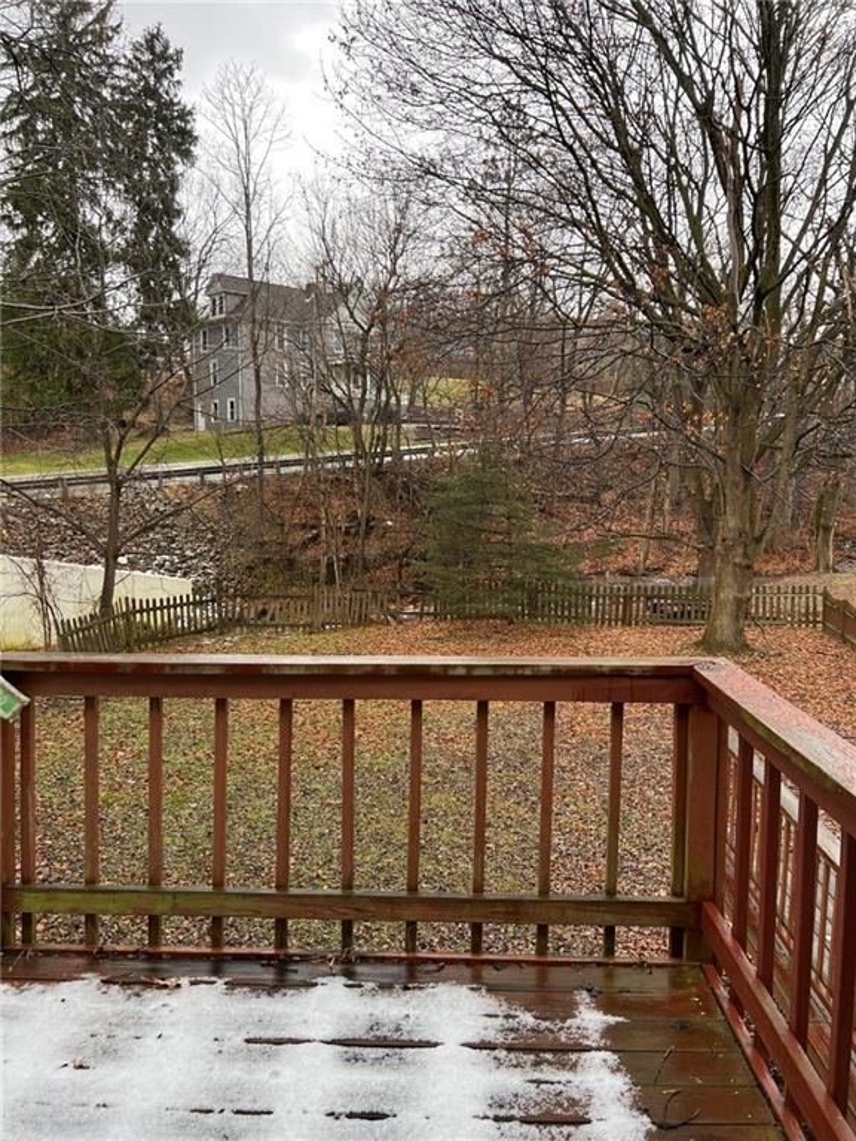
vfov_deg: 67.3
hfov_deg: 53.1
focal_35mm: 26
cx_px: 428
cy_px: 570
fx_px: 857
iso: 64
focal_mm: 5.7
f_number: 1.5
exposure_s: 1/166
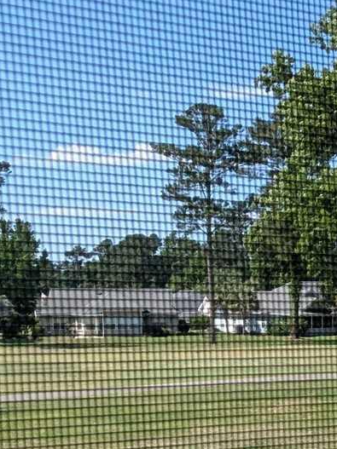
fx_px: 909
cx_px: 381
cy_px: 377
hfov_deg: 20.0
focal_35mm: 70
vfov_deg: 27.1
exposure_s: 1/903
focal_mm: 2.35
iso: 50
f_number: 2.2
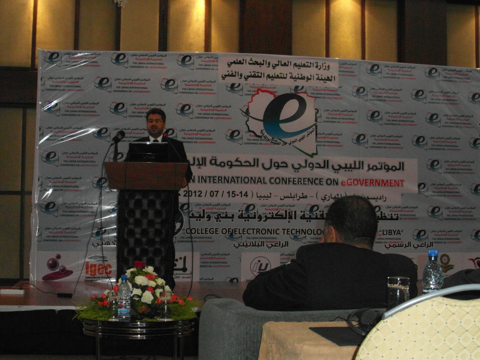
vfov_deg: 23.7
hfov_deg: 31.2
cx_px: 240
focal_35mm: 62
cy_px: 180
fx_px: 860
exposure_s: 1/45
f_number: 4
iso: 640
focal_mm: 10.2
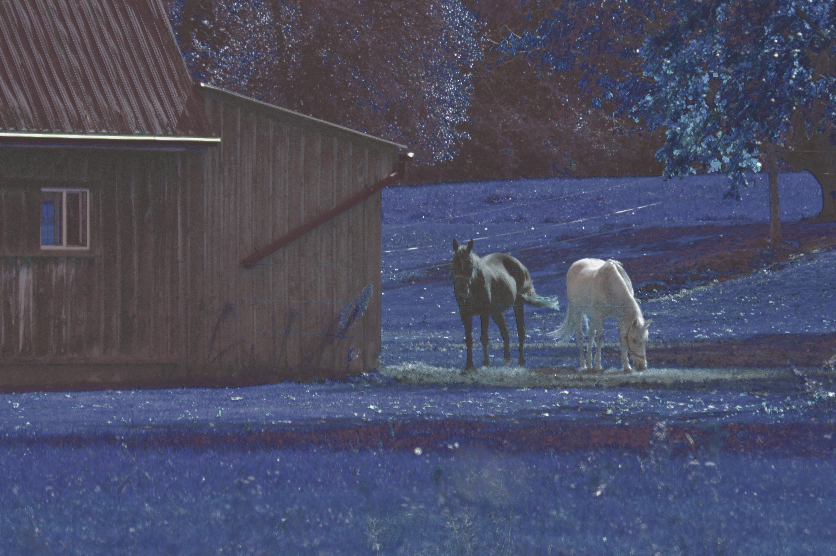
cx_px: 418
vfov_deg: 3.0
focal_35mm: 450
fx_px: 10441
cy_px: 278
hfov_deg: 4.6
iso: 400
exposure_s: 1/320
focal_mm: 300
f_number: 10
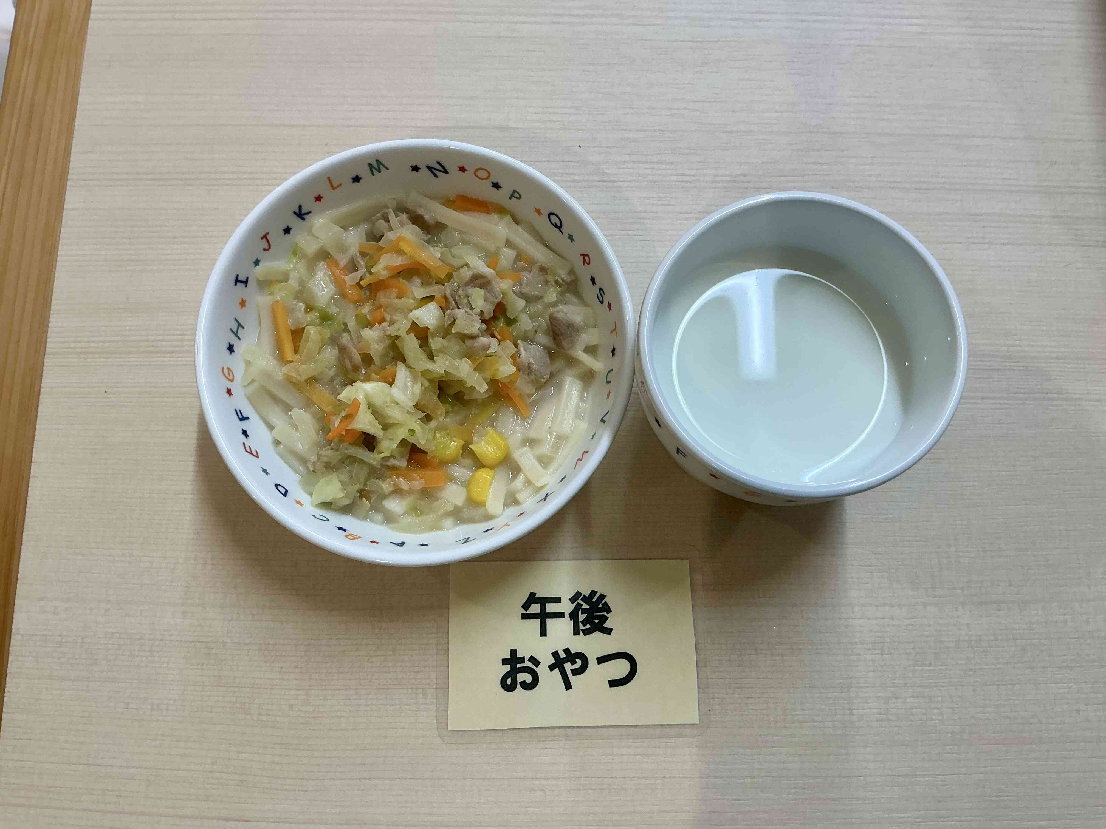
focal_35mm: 29
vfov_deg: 48.2
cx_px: 553
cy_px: 414
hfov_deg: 61.7
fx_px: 927
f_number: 1.8
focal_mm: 3
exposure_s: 1/120
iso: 64
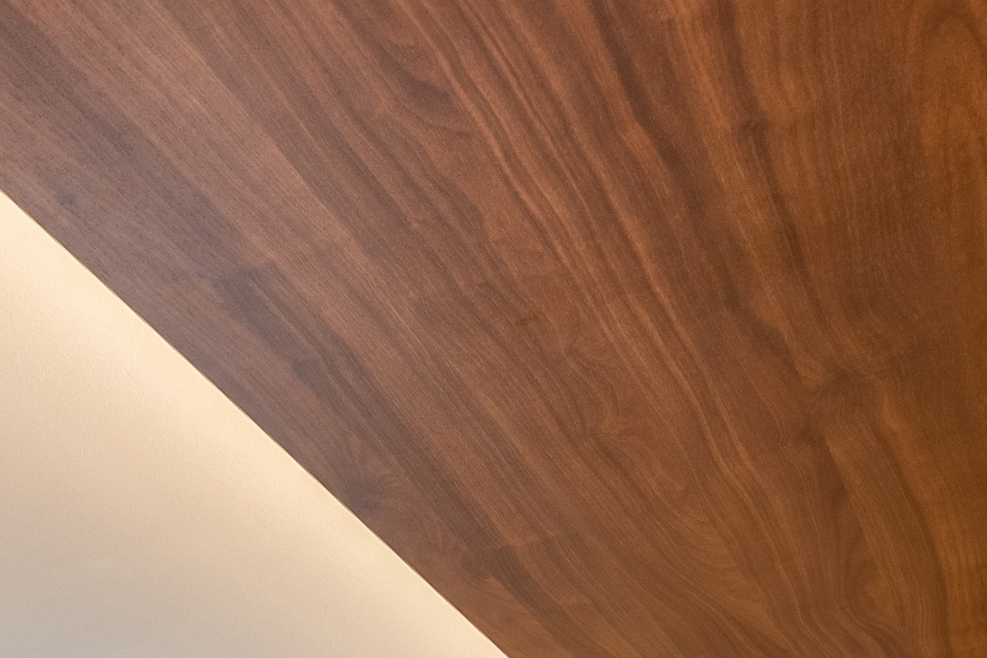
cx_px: -486
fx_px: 1508
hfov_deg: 26.5
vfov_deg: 18.1
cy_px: 1259
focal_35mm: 55
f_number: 10
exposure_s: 1/13
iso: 250
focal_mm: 14
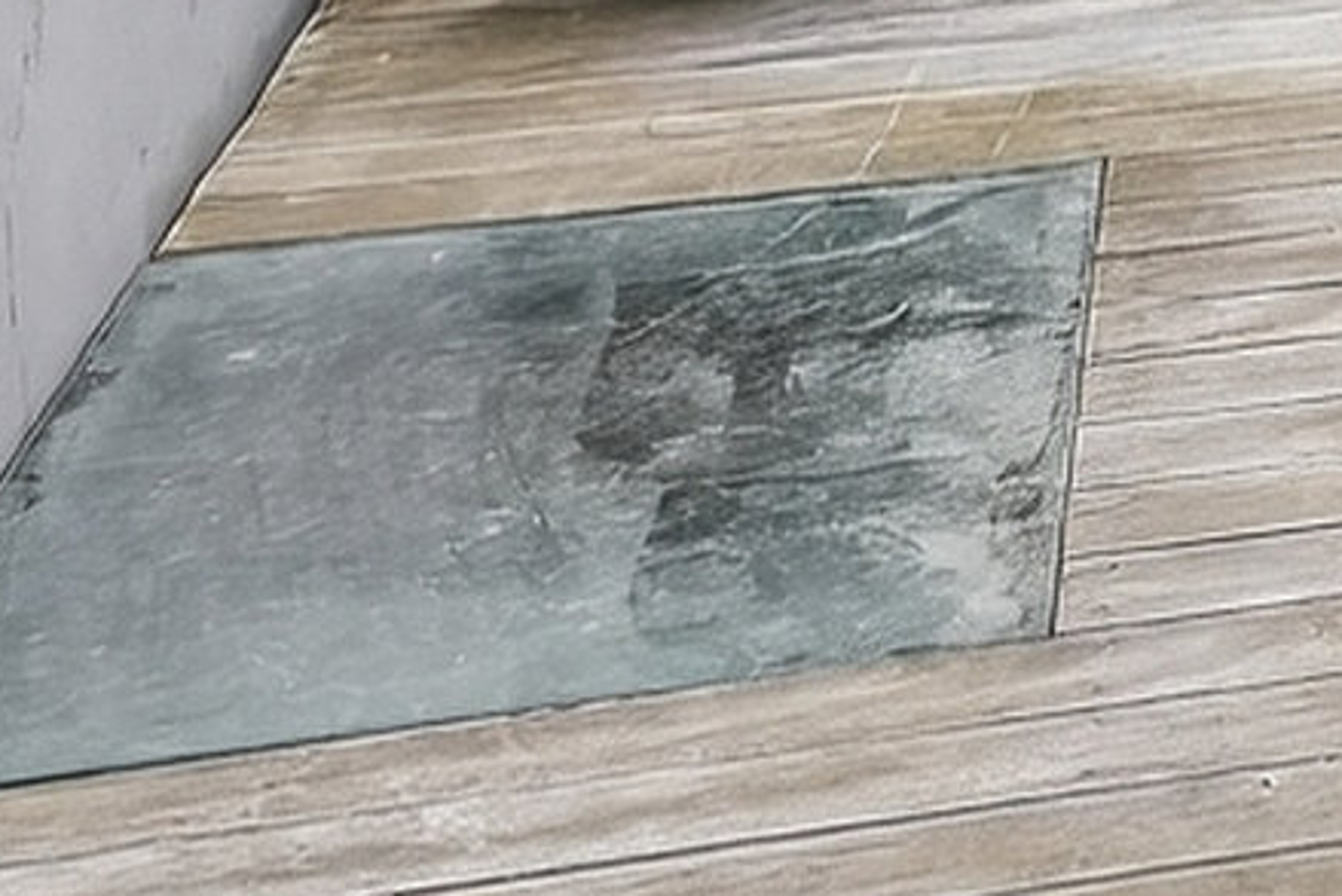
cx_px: 4099
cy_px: -1459
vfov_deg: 7.9
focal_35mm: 157
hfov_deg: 9.8
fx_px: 5854
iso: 320
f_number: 8
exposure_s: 1/40
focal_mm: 23
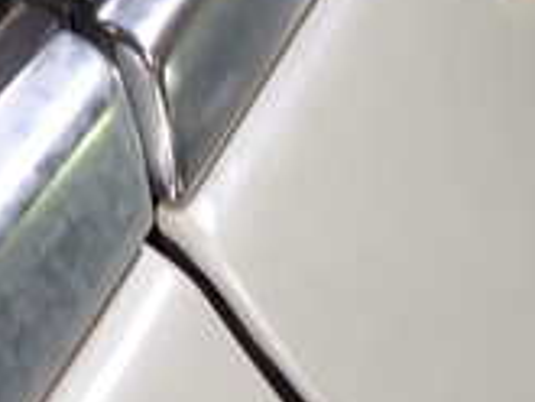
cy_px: 6
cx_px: 266
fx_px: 1686
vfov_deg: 13.4
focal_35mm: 109
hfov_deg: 18.0
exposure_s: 1/50
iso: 200
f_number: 2.3
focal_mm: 5.4
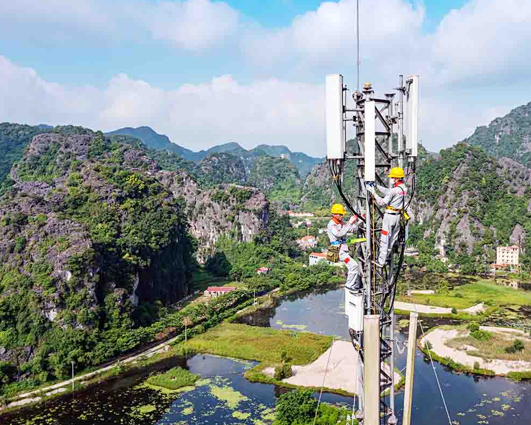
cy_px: 212
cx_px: 284
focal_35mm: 32
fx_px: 503
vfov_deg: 45.8
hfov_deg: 55.6
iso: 100
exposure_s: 1/200
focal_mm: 10.26
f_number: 10
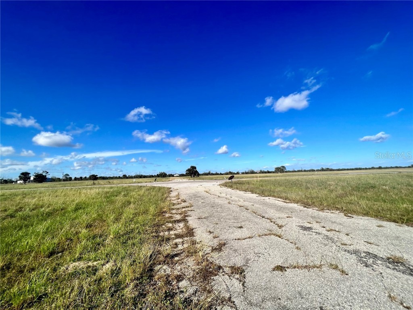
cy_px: 155
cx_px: 206
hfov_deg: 106.2
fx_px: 155
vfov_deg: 89.9
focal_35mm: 13
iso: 40
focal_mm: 1.57
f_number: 1.8
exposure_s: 1/3040
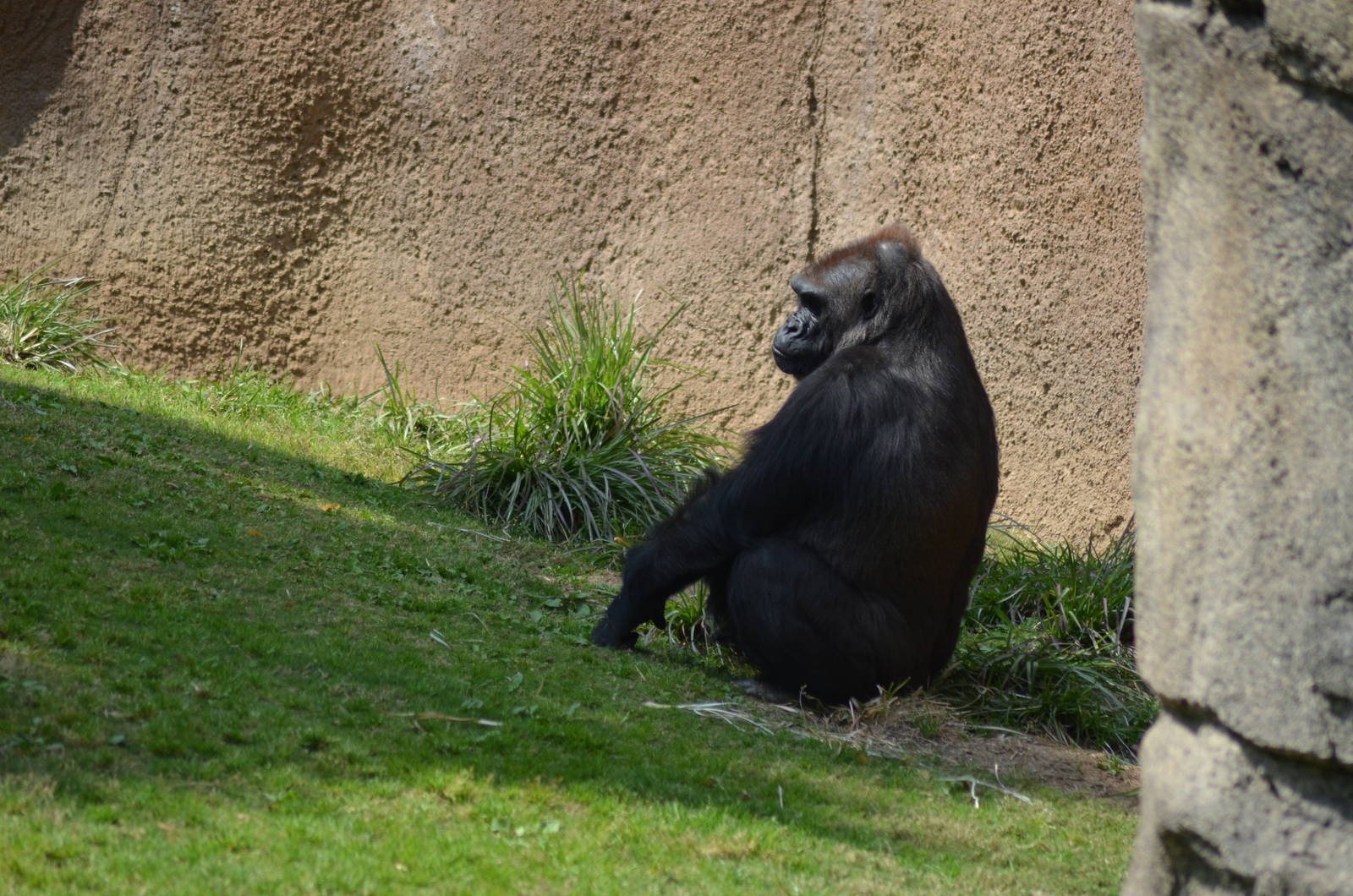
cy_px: 448
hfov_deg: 6.0
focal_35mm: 345
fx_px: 12940
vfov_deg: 4.0
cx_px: 676
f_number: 5
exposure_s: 1/1600
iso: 400
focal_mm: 230
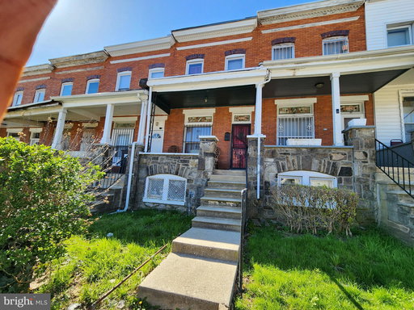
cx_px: 207
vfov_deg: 89.9
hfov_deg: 106.2
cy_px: 155
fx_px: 155
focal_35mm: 13
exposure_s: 1/681
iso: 50
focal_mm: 2.2
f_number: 2.2
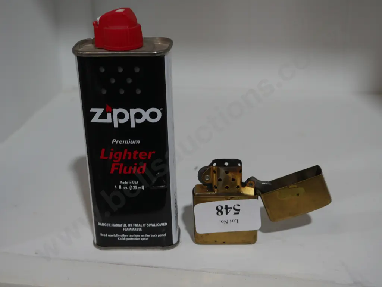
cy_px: 144
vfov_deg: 26.1
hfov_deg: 34.3
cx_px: 191
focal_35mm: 56
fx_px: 618
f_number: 5.3
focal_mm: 28
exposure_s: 1/60
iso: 200
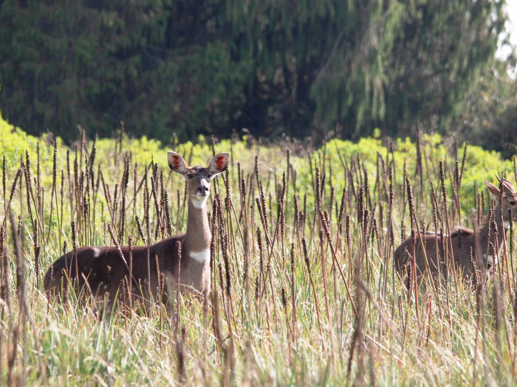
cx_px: 253
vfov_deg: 2.3
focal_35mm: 644
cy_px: 192
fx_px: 9618
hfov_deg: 3.1
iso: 400
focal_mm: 350
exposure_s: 1/400
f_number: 6.3
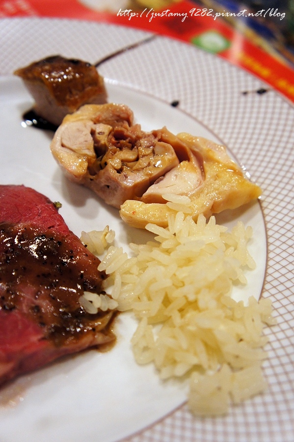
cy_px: 221
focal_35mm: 45
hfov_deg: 29.8
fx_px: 552
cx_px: 147
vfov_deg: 43.6
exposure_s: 1/50
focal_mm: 30
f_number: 4.5
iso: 1250
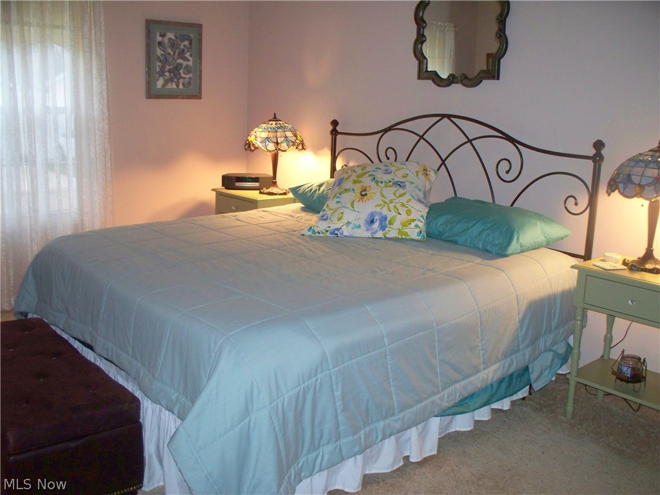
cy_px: 248
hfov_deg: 51.4
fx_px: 686
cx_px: 330
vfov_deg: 39.7
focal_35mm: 36
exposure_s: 1/30
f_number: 2.8
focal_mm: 7.54
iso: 200
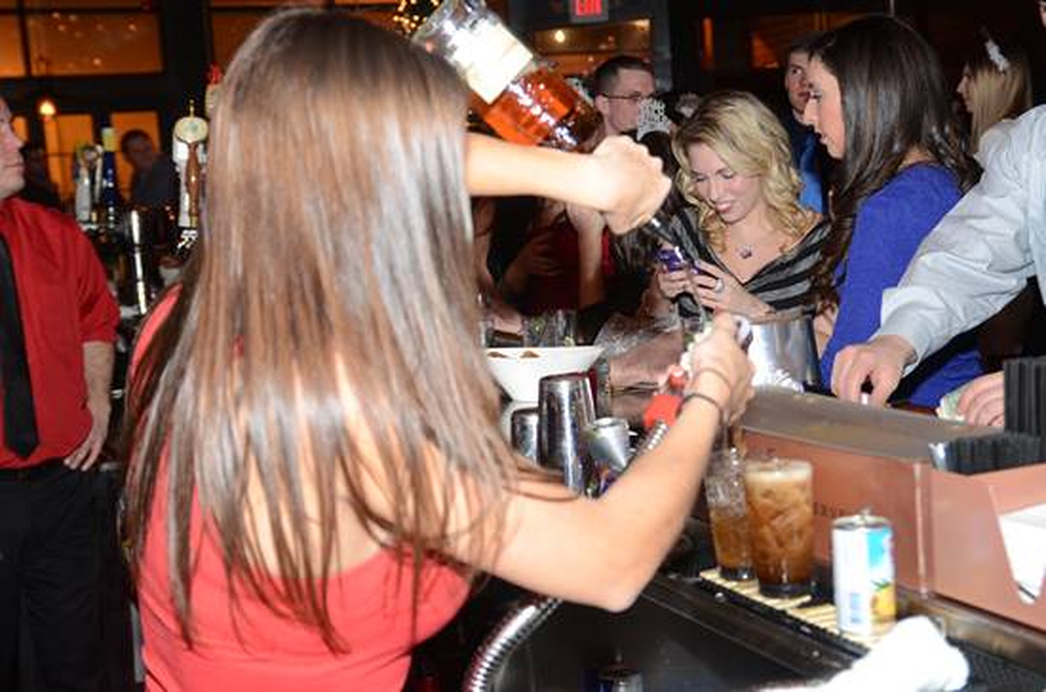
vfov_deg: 24.9
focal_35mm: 54
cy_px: 346
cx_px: 523
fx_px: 1565
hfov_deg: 36.9
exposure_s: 1/60
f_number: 4
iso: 1250
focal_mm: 36
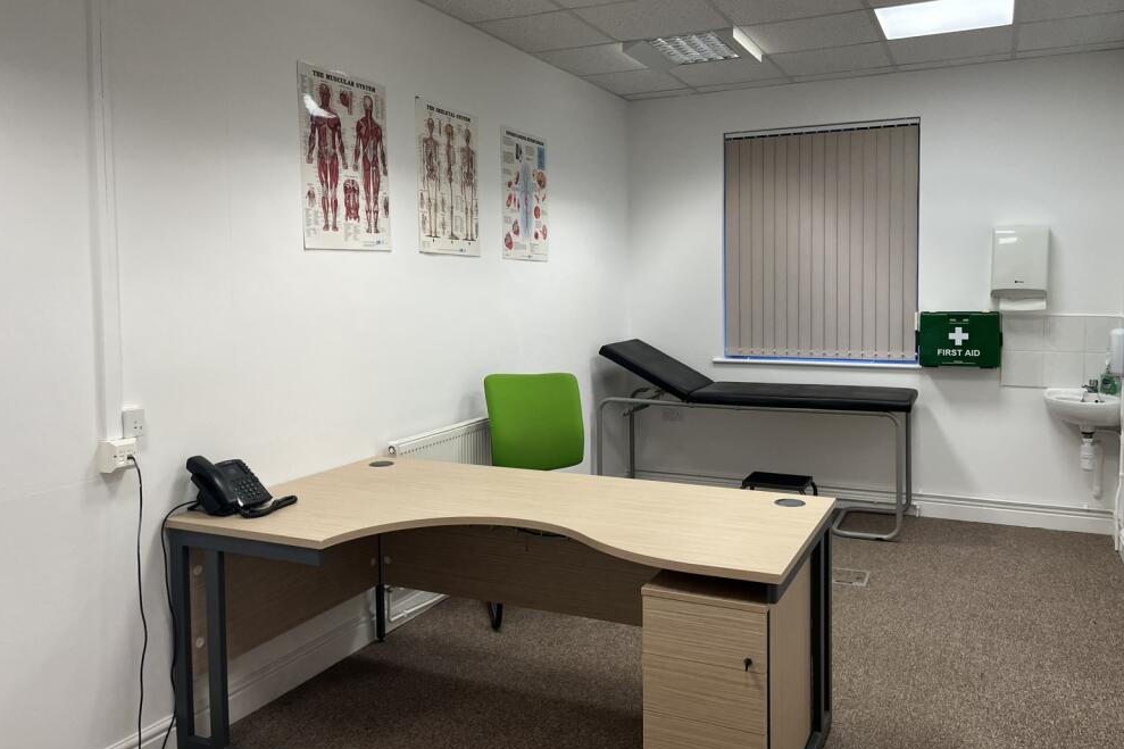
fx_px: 874
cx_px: 578
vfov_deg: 46.3
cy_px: 327
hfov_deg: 65.5
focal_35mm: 28
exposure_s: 1/100
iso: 40
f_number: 1.6
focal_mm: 5.1
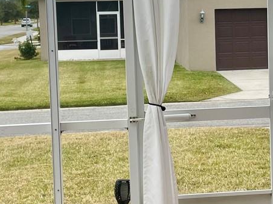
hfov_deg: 21.2
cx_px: 188
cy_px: 66
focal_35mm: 92
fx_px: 726
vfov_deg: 16.0
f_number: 1.6
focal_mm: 4.2
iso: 32
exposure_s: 1/1453
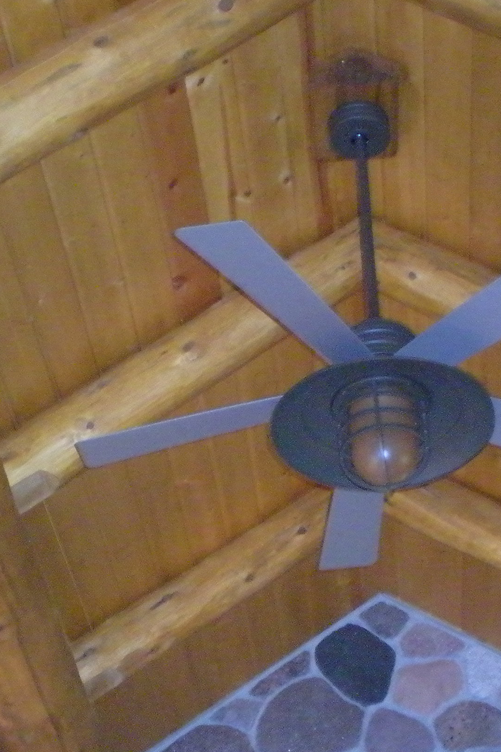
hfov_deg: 17.0
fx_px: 1670
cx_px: 304
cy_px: 518
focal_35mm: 80
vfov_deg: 25.2
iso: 800
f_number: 3.1
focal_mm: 6.3
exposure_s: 1/60
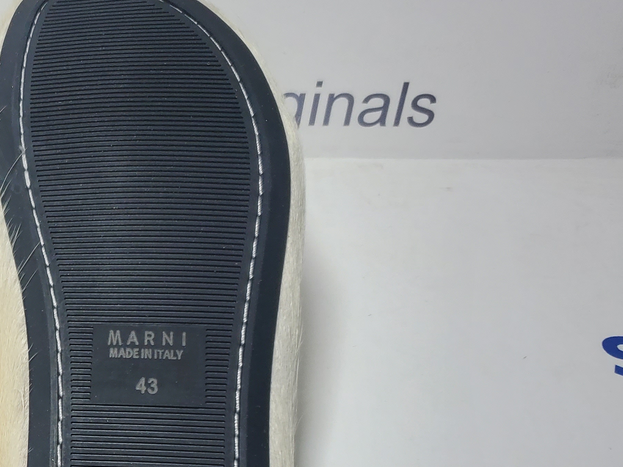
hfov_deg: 31.1
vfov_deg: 24.5
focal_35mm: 58
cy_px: 424
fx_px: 1044
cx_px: 17
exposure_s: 1/498
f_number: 1.5
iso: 50
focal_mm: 4.3
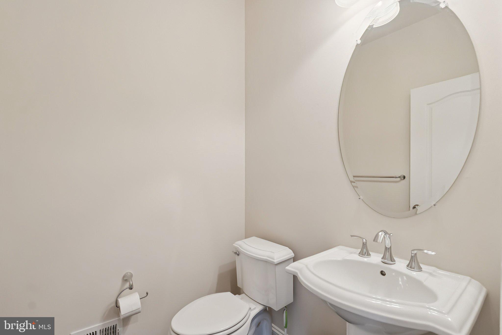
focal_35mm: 16
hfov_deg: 96.7
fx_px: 223
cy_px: 168
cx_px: 251
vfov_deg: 73.8
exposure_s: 1/200
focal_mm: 16
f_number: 6.3
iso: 5000
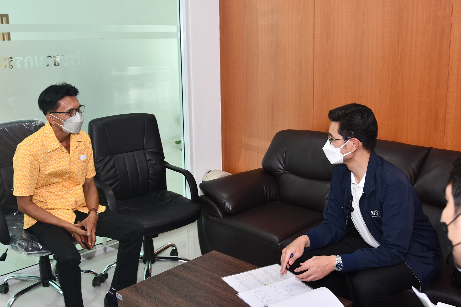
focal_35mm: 36
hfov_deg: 53.1
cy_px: 154
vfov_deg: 36.9
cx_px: 230
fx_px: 461
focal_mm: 24
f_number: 4
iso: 800
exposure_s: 1/60
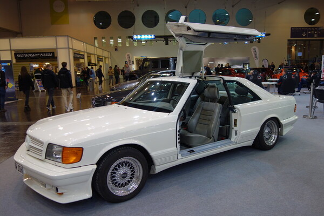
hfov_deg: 65.5
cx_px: 162
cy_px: 108
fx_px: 252
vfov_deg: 46.4
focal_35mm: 28
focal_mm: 10.4
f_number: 2
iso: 125
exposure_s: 1/100
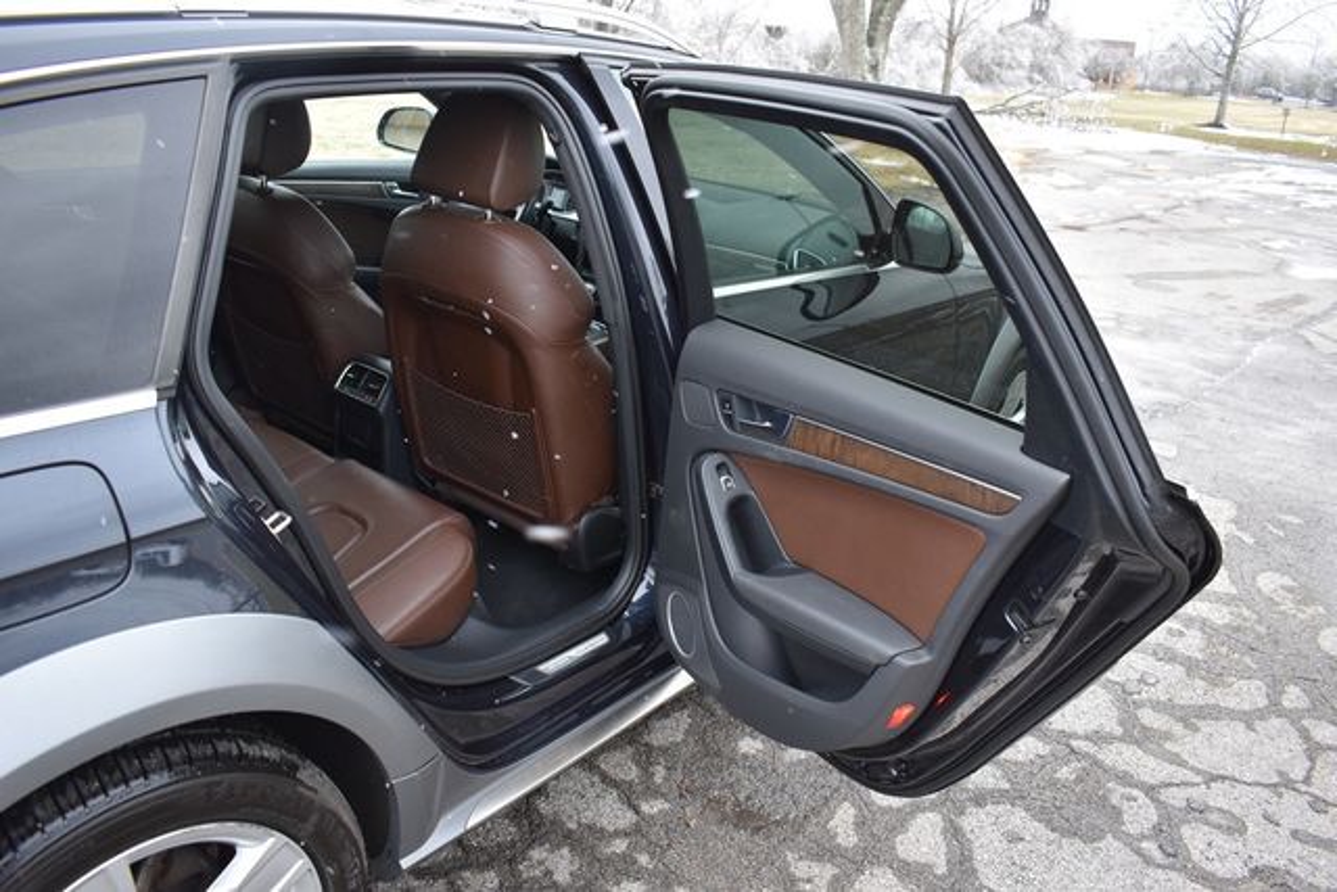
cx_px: 668
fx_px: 1003
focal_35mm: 27
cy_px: 446
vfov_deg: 48.0
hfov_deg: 67.4
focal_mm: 18
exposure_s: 1/250
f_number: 5
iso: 400
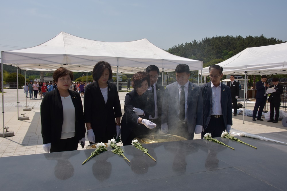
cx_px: 144
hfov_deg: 65.5
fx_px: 223
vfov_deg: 46.4
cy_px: 96
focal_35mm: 28
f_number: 20
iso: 500
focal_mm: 28
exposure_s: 1/320
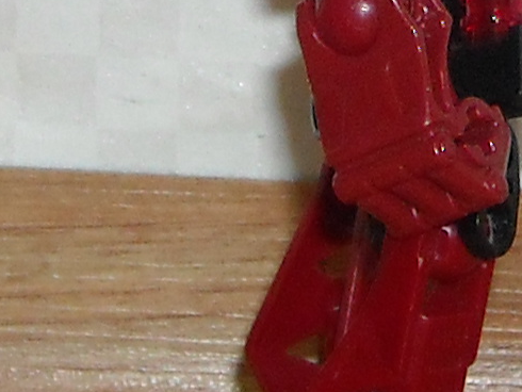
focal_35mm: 233
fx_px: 3515
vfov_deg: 6.3
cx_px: 437
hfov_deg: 8.5
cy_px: -278
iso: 200
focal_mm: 5.7
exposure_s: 1/60
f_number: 2.8
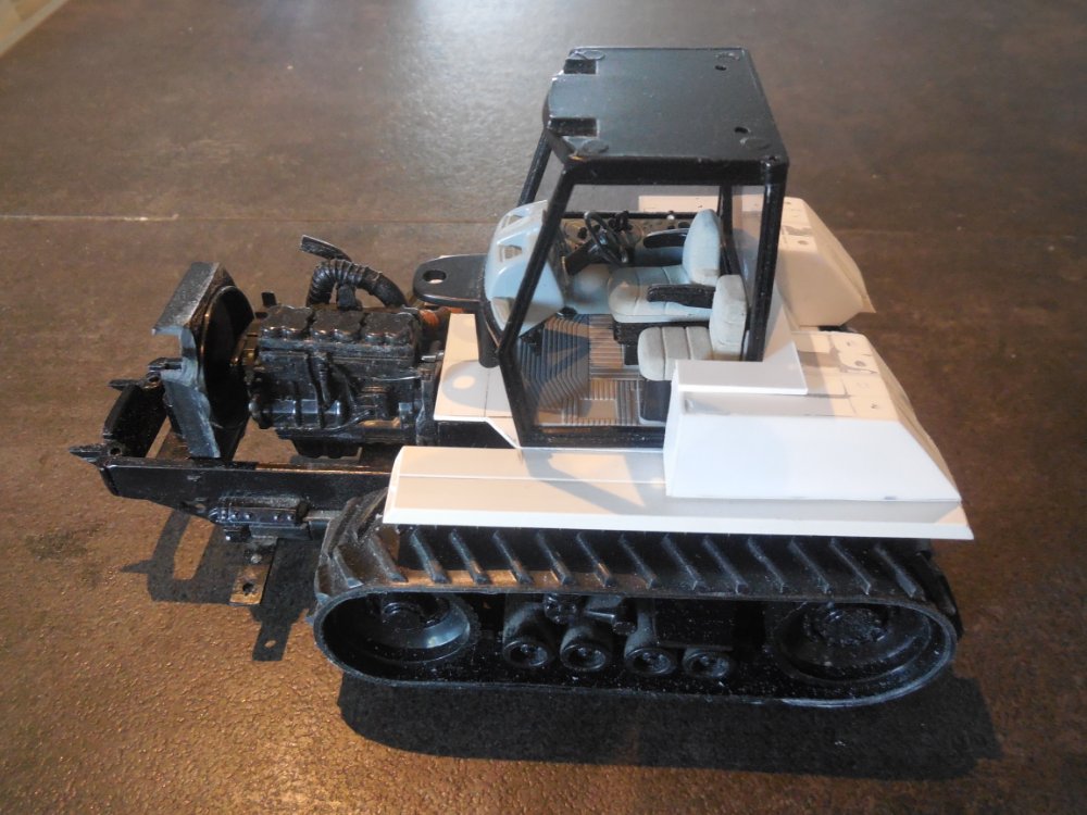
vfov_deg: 46.8
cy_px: 408
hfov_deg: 60.0
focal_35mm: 30
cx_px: 544
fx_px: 942
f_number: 3.2
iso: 800
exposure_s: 1/30
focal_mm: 5.3
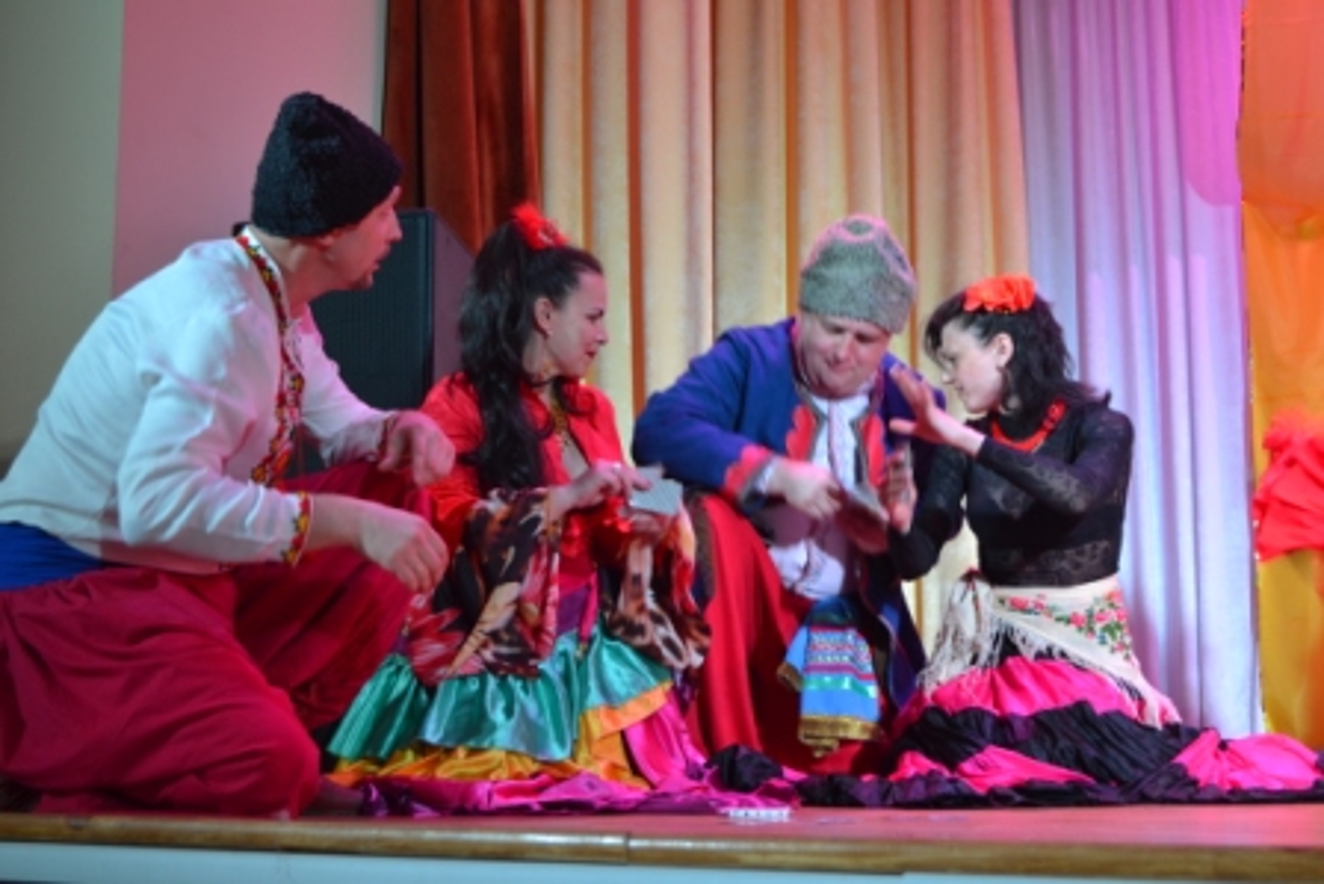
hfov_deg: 37.8
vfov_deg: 25.8
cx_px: 662
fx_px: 1931
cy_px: 442
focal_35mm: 52
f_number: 5
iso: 450
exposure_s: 1/15
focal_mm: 35
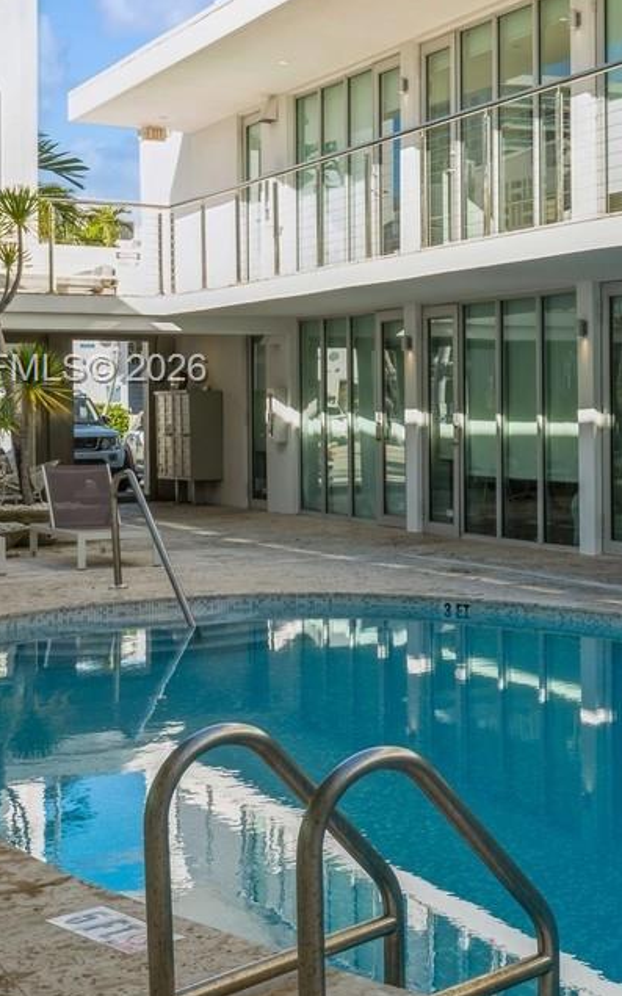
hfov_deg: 18.9
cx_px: 973
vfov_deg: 34.4
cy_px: 372
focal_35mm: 59
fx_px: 1602
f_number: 10
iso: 200
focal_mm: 23
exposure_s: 1/125
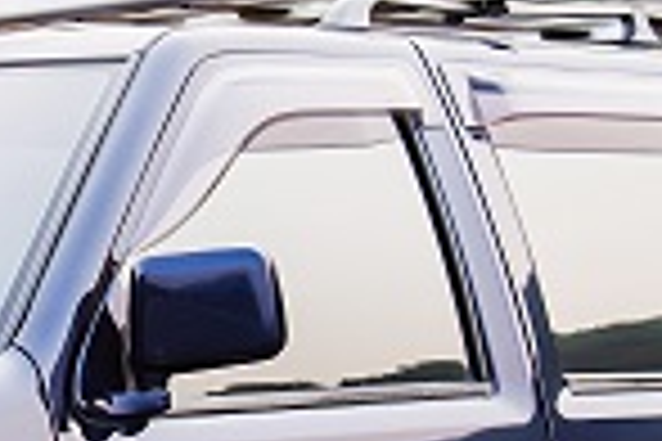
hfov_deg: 7.9
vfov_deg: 5.3
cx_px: -32
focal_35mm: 258
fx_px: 4744
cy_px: 434
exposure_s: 1/160
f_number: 4
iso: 200
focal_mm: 38
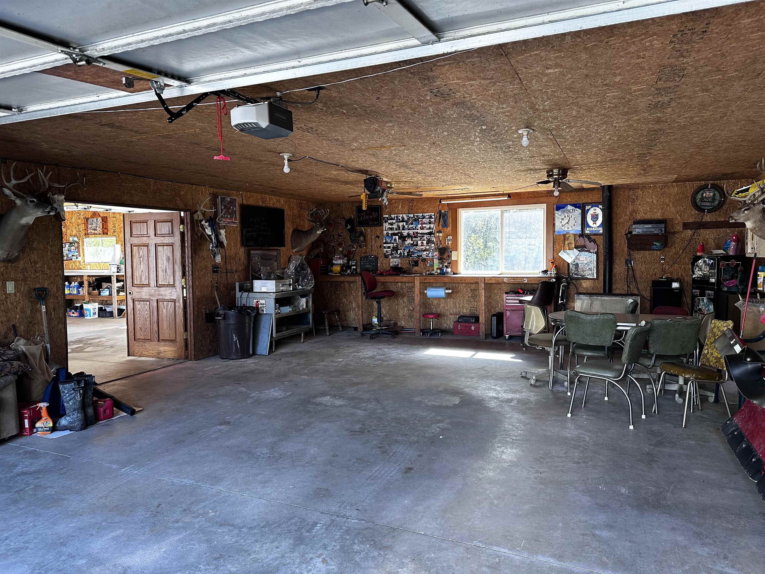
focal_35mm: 24
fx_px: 530
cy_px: 287
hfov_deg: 71.6
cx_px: 382
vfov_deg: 56.8
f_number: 1.78
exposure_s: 1/117
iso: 250
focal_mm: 6.86
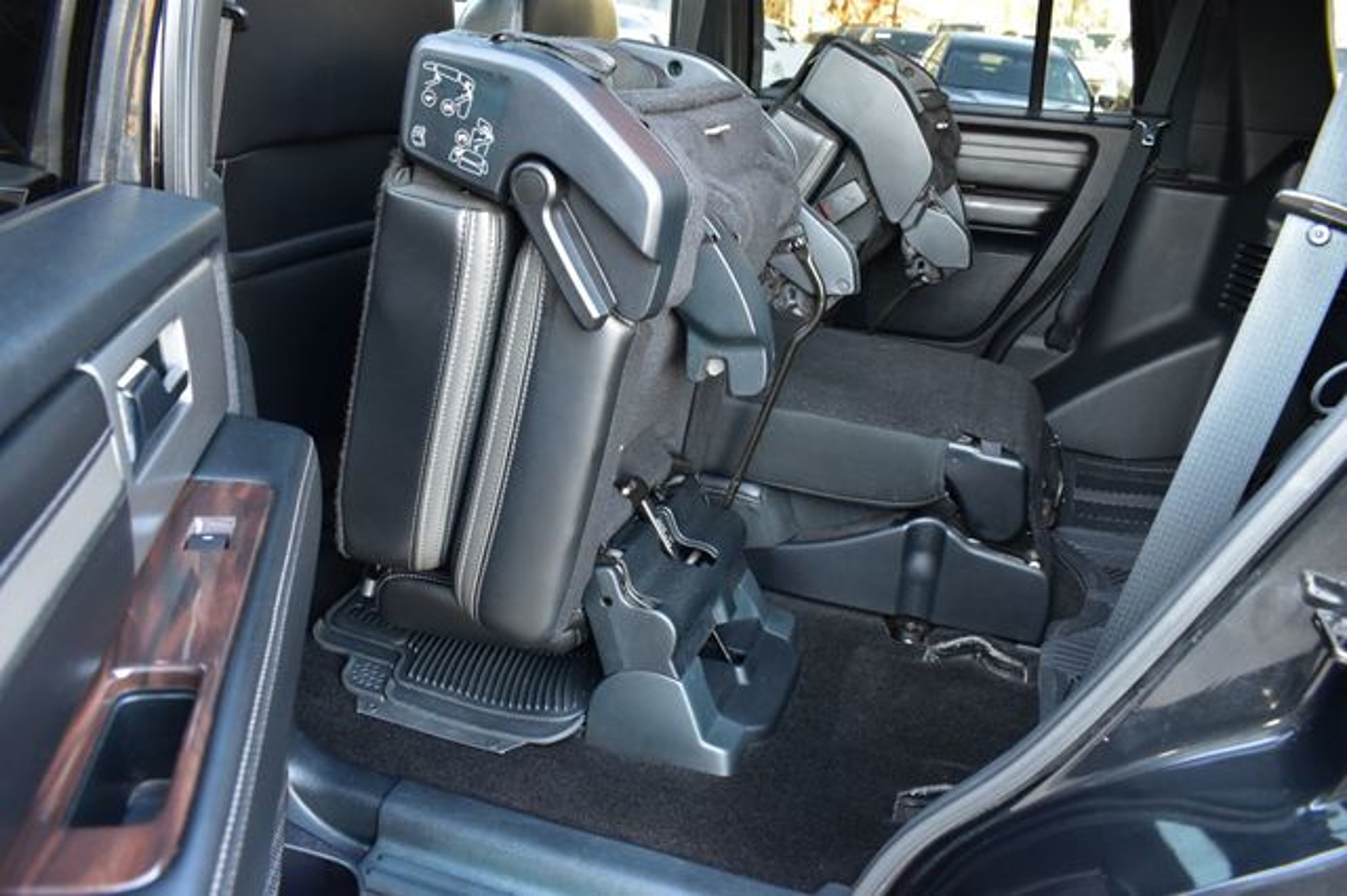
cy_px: 448
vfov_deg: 47.9
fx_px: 1010
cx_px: 674
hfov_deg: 67.4
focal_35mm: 27
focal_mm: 18
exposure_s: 1/15
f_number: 6.3
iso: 1000
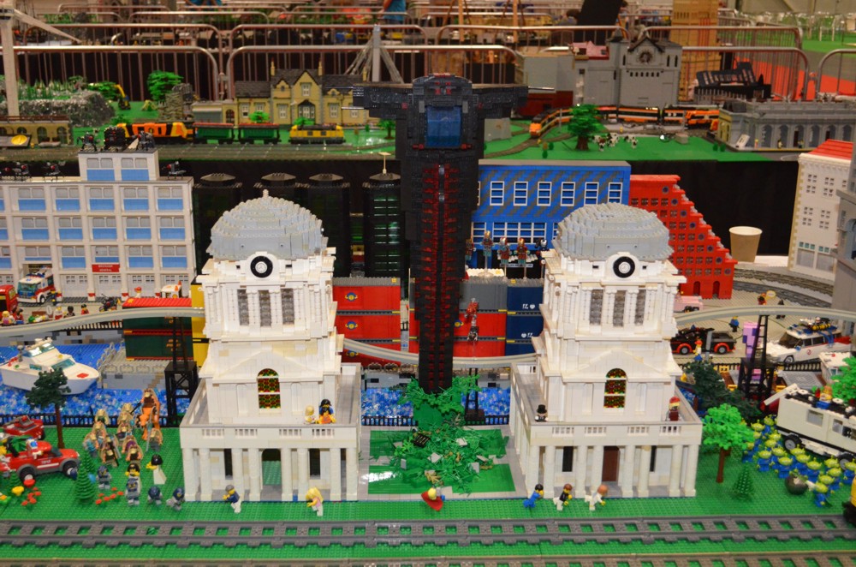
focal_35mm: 42
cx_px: 428
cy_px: 284
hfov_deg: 46.5
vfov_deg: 31.7
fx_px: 996
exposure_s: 1/60
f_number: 4.5
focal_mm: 28
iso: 3200
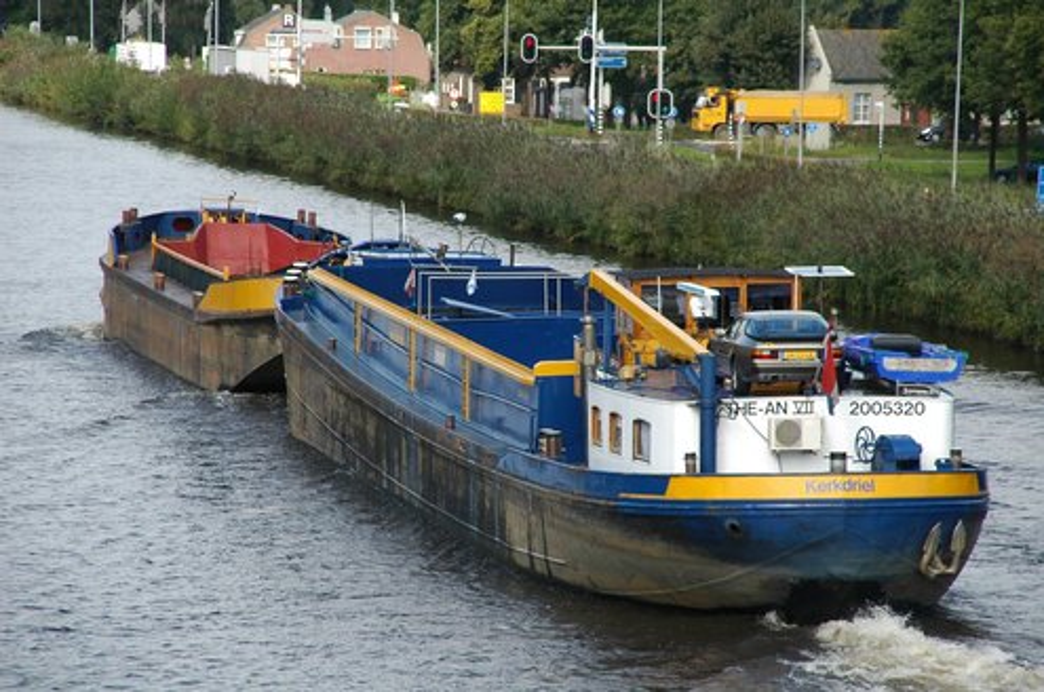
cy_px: 346
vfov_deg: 5.9
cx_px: 522
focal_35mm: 232
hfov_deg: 8.9
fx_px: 6729
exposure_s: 1/250
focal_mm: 155
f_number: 9
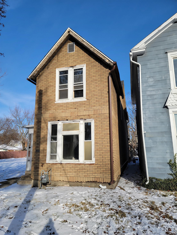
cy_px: 118
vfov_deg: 71.6
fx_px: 164
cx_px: 88
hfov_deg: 56.8
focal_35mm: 24
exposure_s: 1/1297
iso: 16
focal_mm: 6.7
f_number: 1.8
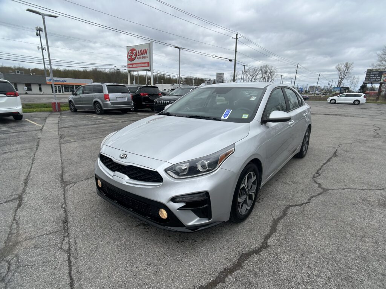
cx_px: 193
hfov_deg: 67.3
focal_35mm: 26
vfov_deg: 53.1
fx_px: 290
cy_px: 144
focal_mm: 5.7
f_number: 1.5
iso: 50
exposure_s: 1/4444
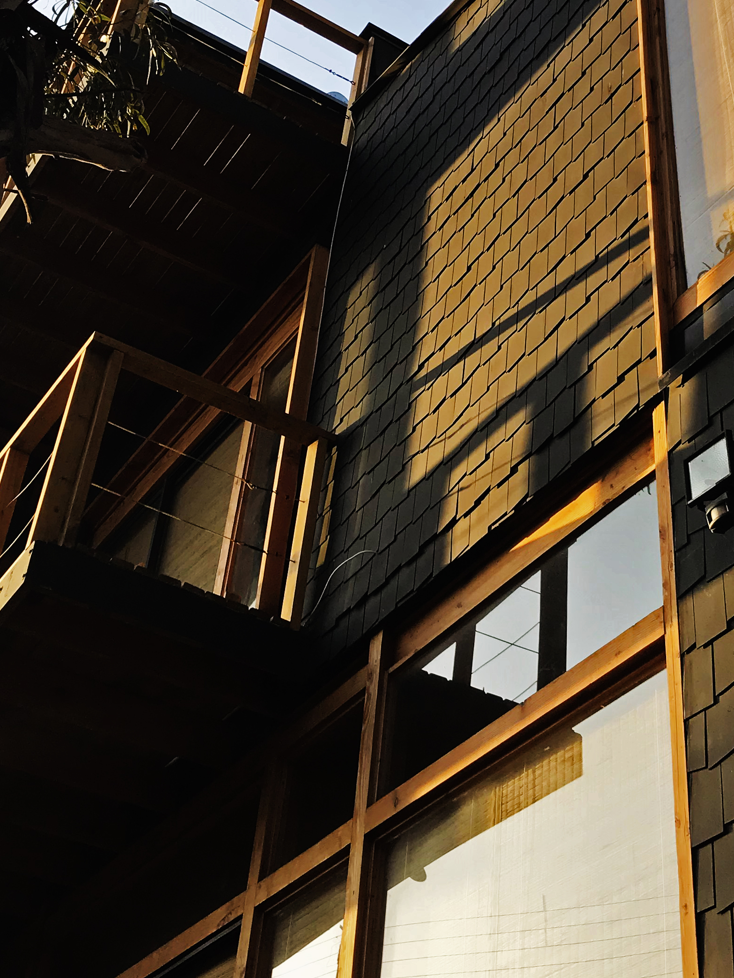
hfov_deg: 26.9
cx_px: 488
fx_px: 1527
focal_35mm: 54
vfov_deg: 35.0
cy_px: 291
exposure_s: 1/622
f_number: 1.8
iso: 20
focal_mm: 3.99
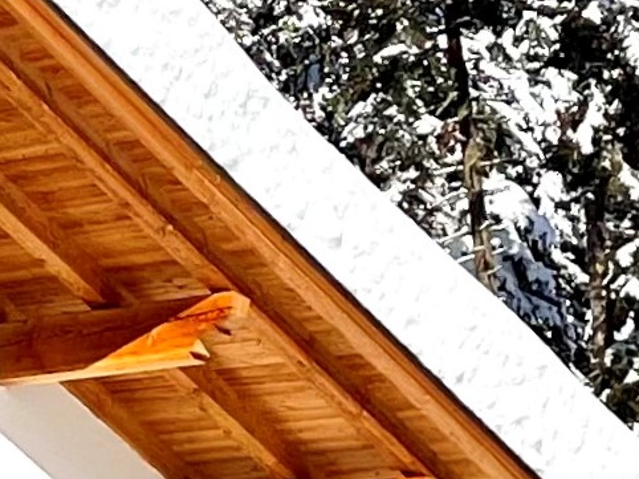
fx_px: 3653
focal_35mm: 198
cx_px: -1072
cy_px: -82
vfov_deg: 7.4
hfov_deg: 8.7
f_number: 1.6
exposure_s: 1/9091
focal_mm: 4.2
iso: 32
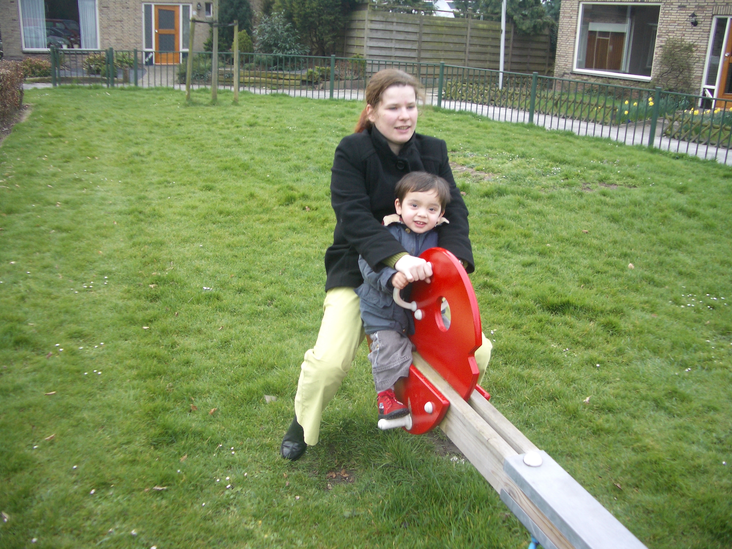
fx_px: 740
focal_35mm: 35
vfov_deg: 40.7
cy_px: 274
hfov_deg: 52.6
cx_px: 366
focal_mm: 5.8
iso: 50
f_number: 2.6
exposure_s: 1/160
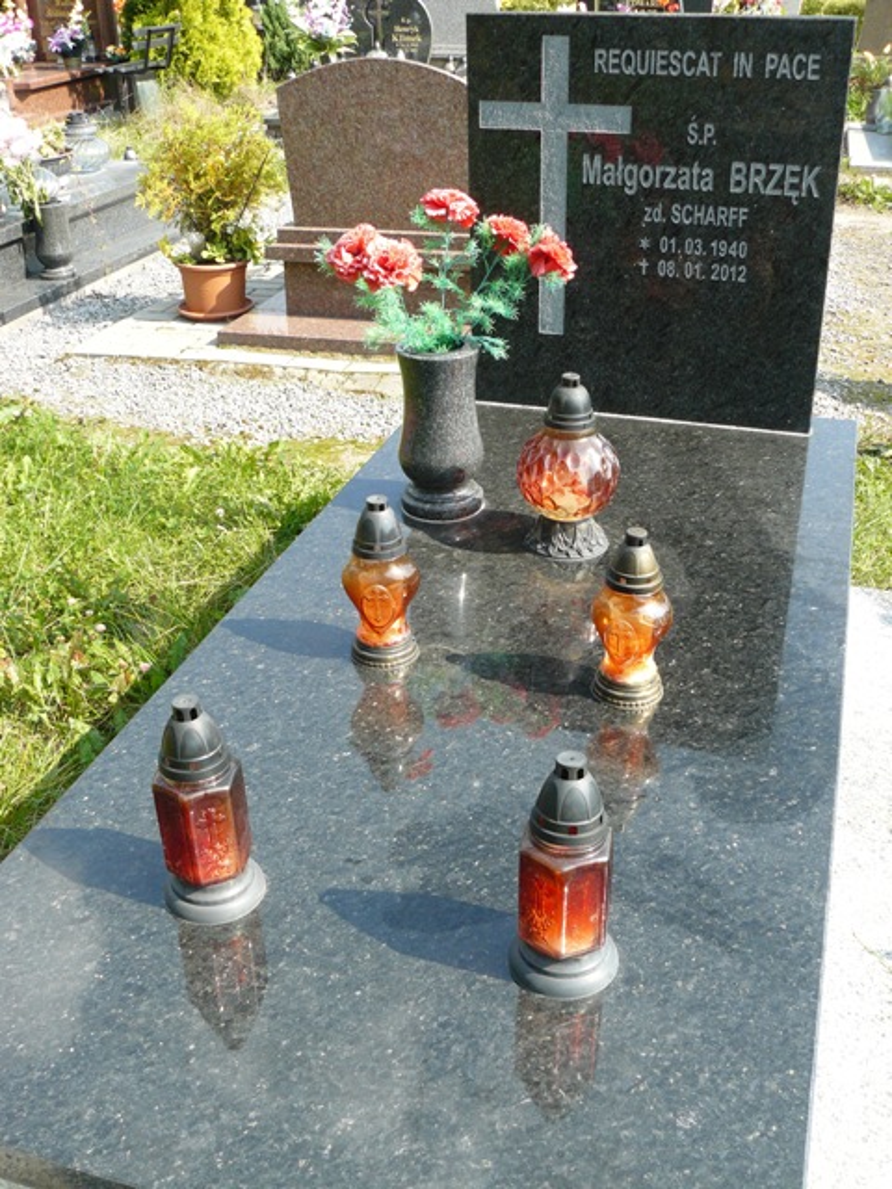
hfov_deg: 39.7
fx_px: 1237
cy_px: 594
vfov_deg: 51.4
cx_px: 446
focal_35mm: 36
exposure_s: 1/200
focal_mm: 6
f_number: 4
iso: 100
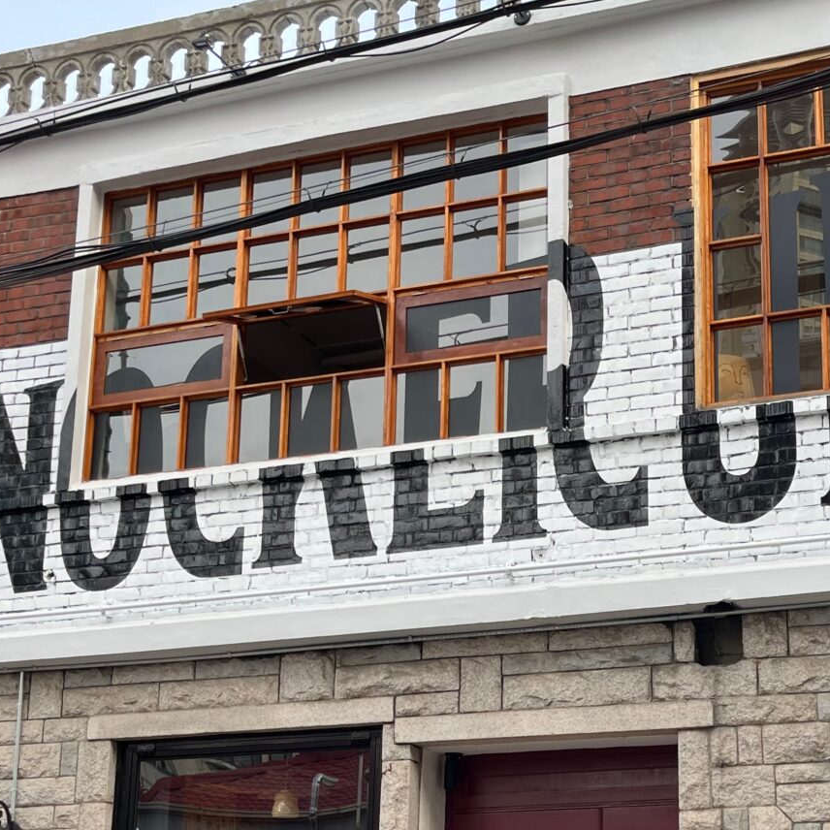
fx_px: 1492
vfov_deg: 30.5
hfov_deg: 30.6
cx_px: 614
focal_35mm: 55
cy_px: 644
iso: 32
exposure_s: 1/124
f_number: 1.6
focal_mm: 5.1
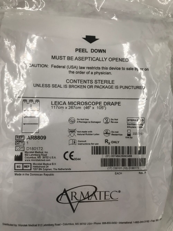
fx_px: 187
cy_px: 116
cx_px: 86
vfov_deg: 63.4
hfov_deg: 49.8
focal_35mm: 28
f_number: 1.8
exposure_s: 1/60
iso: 32
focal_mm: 3.99
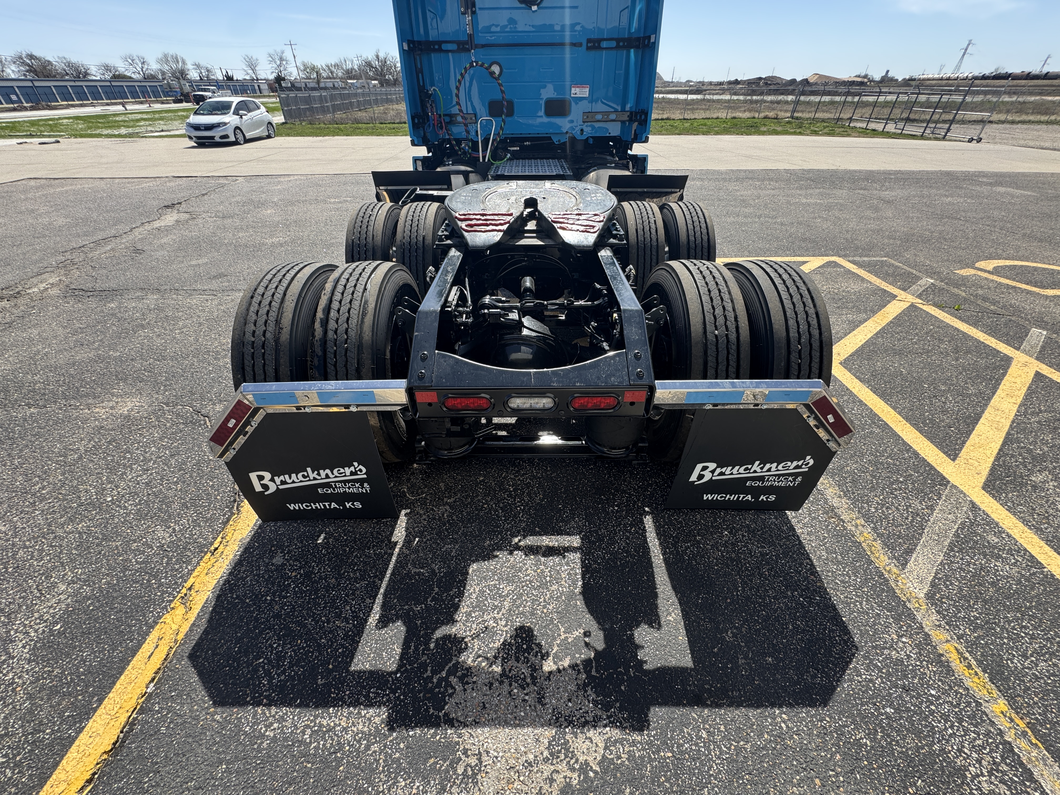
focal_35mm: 14
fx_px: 429
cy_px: 398
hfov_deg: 102.1
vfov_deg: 85.7
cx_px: 530
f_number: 2.2
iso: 40
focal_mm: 2.22
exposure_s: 1/357
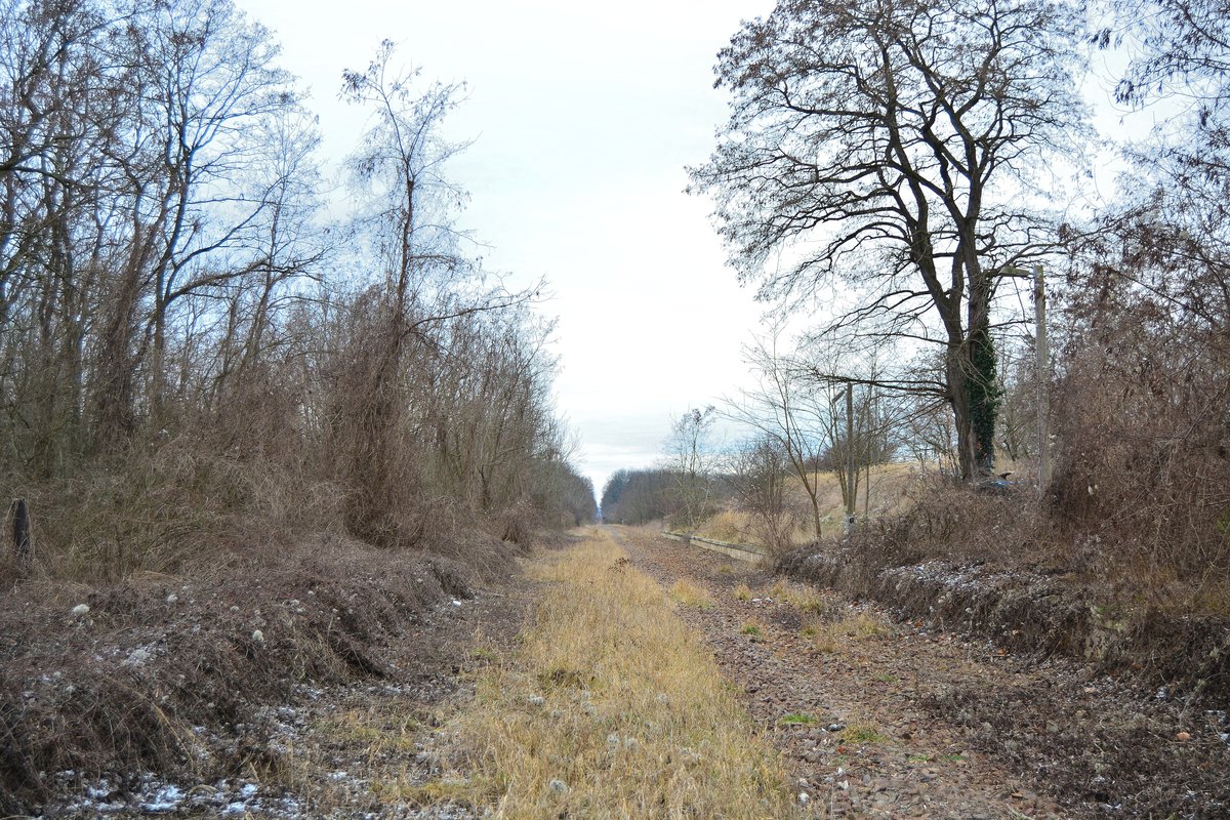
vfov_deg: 28.1
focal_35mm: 48
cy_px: 410
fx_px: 1640
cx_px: 615
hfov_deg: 41.1
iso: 250
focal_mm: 32
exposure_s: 1/250
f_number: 5
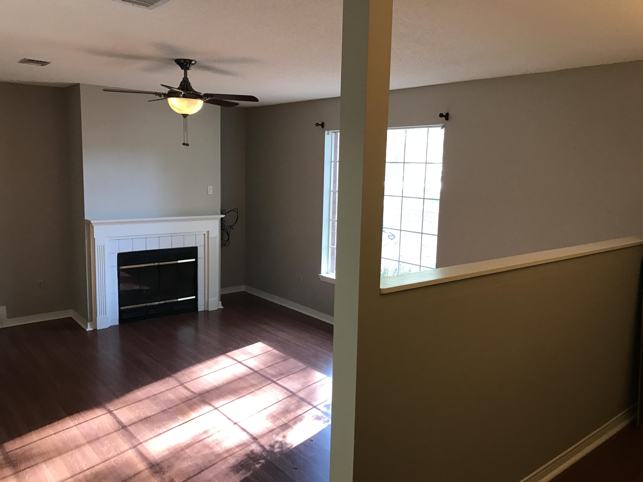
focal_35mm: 28
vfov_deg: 49.7
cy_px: 241
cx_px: 322
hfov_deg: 63.4
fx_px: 520
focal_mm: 3.99
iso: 40
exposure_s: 1/24
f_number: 1.8
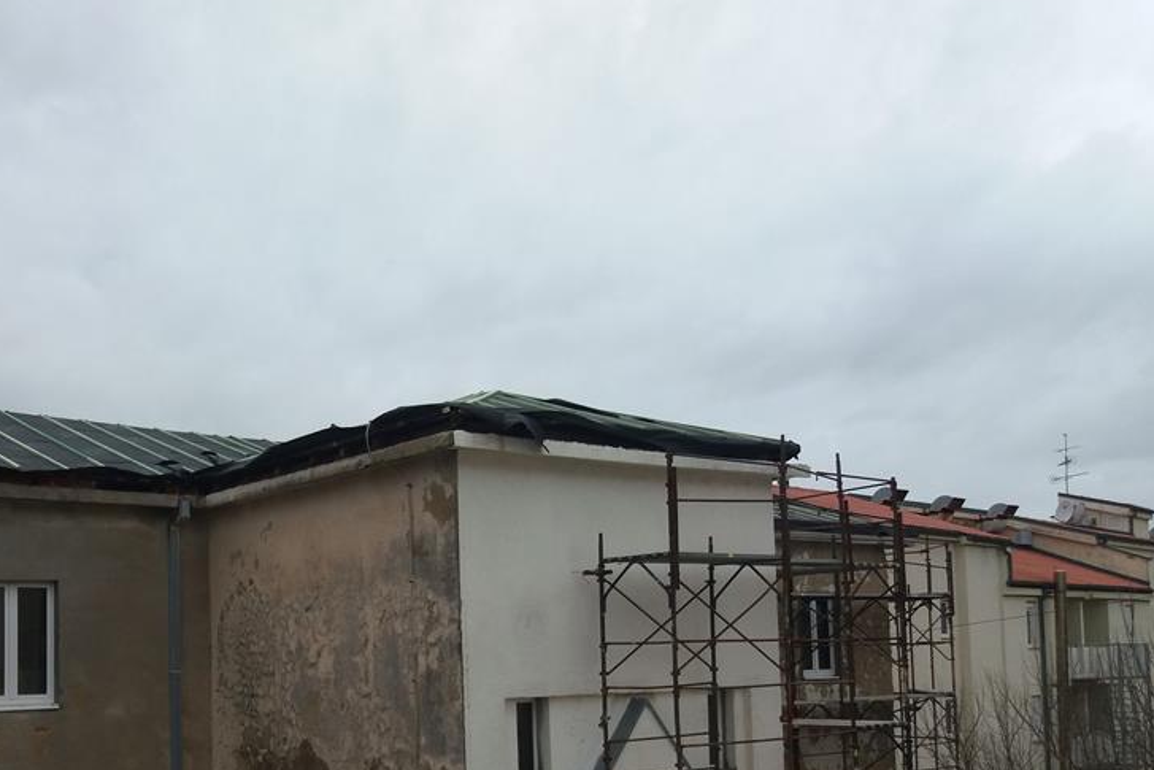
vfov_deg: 32.0
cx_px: 371
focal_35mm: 41
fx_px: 1314
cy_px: 584
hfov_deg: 46.5
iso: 64
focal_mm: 3.7
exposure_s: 1/674
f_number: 1.9
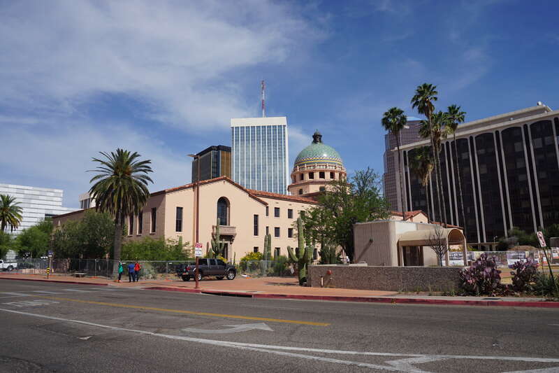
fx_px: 419
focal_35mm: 27
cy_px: 186
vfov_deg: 47.9
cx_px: 280
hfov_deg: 67.4
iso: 100
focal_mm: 18
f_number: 11
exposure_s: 1/250
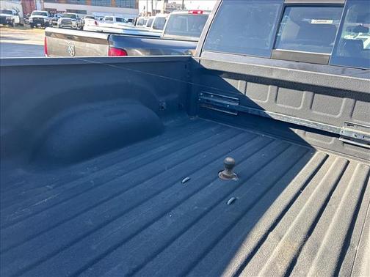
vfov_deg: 53.1
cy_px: 138
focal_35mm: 26
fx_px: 278
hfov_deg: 67.3
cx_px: 185
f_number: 1.5
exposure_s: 1/278
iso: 50
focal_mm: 5.7
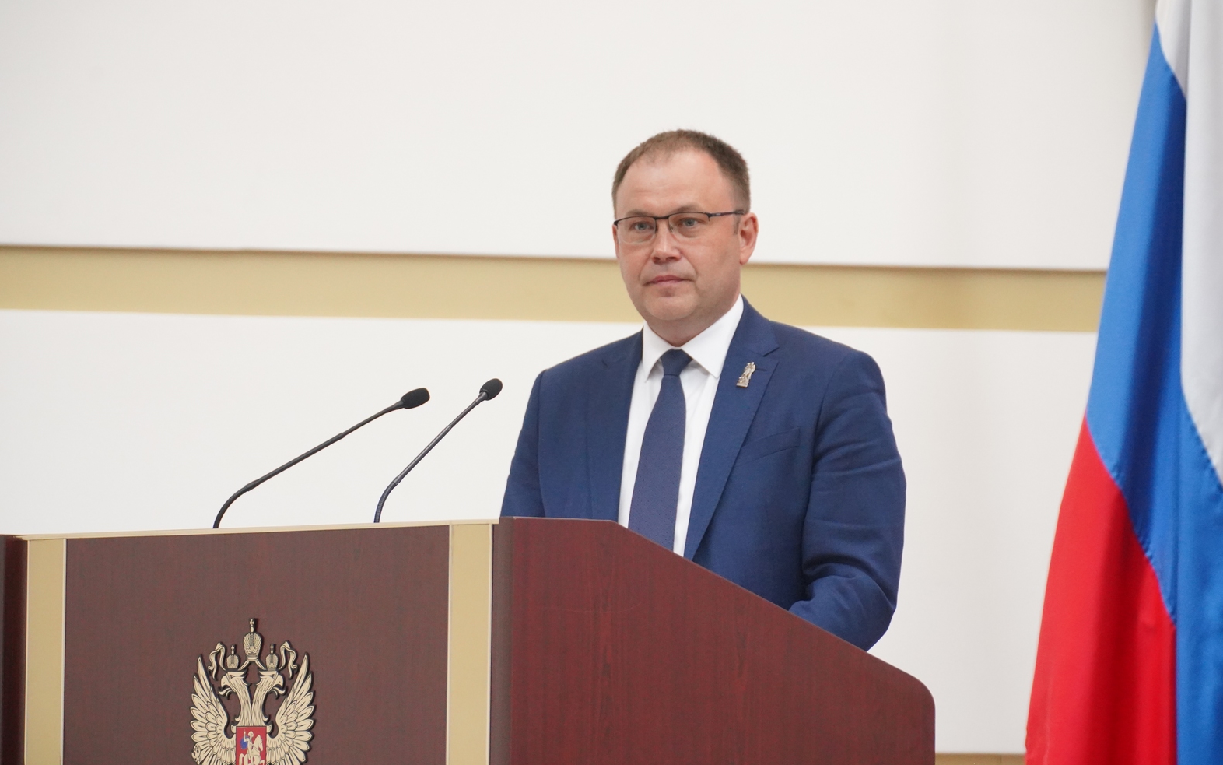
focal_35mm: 343
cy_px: 385
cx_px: 612
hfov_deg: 6.1
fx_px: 11434
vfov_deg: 3.8
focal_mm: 336
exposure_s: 1/200
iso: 8000
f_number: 5.6
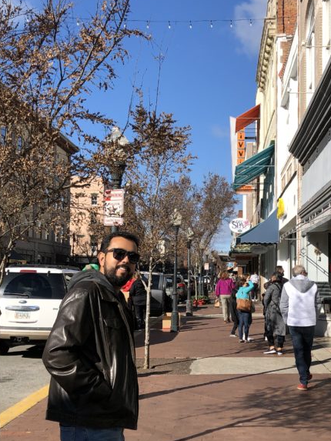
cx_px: 212
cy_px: 247
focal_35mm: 50
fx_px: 637
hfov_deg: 29.0
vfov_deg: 38.1
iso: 20
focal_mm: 3.99
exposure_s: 1/2000
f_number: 1.8
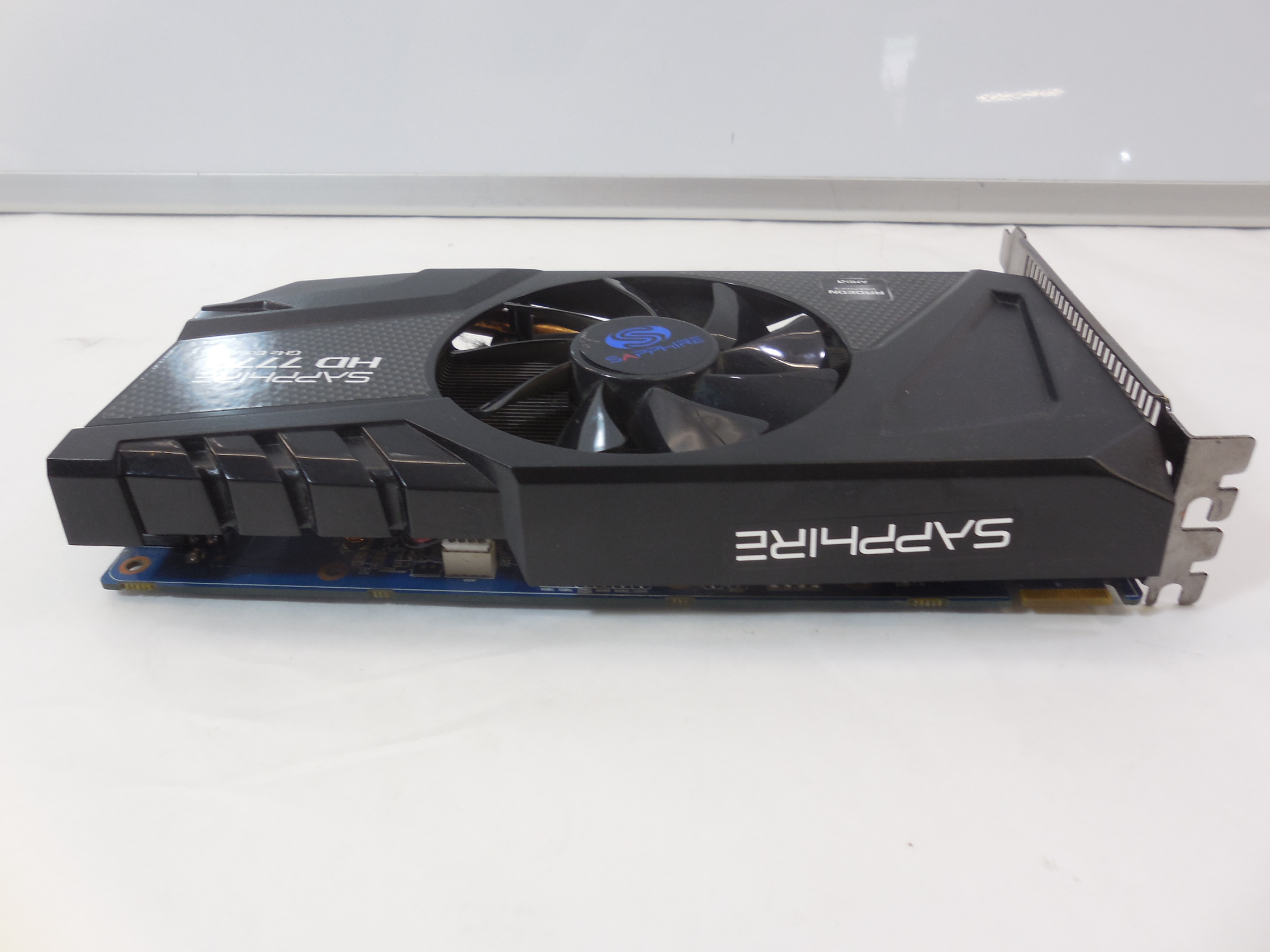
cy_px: 476
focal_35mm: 26
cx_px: 635
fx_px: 954
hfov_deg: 67.3
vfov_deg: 53.1
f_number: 3.5
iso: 125
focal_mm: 4.6
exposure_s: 1/30
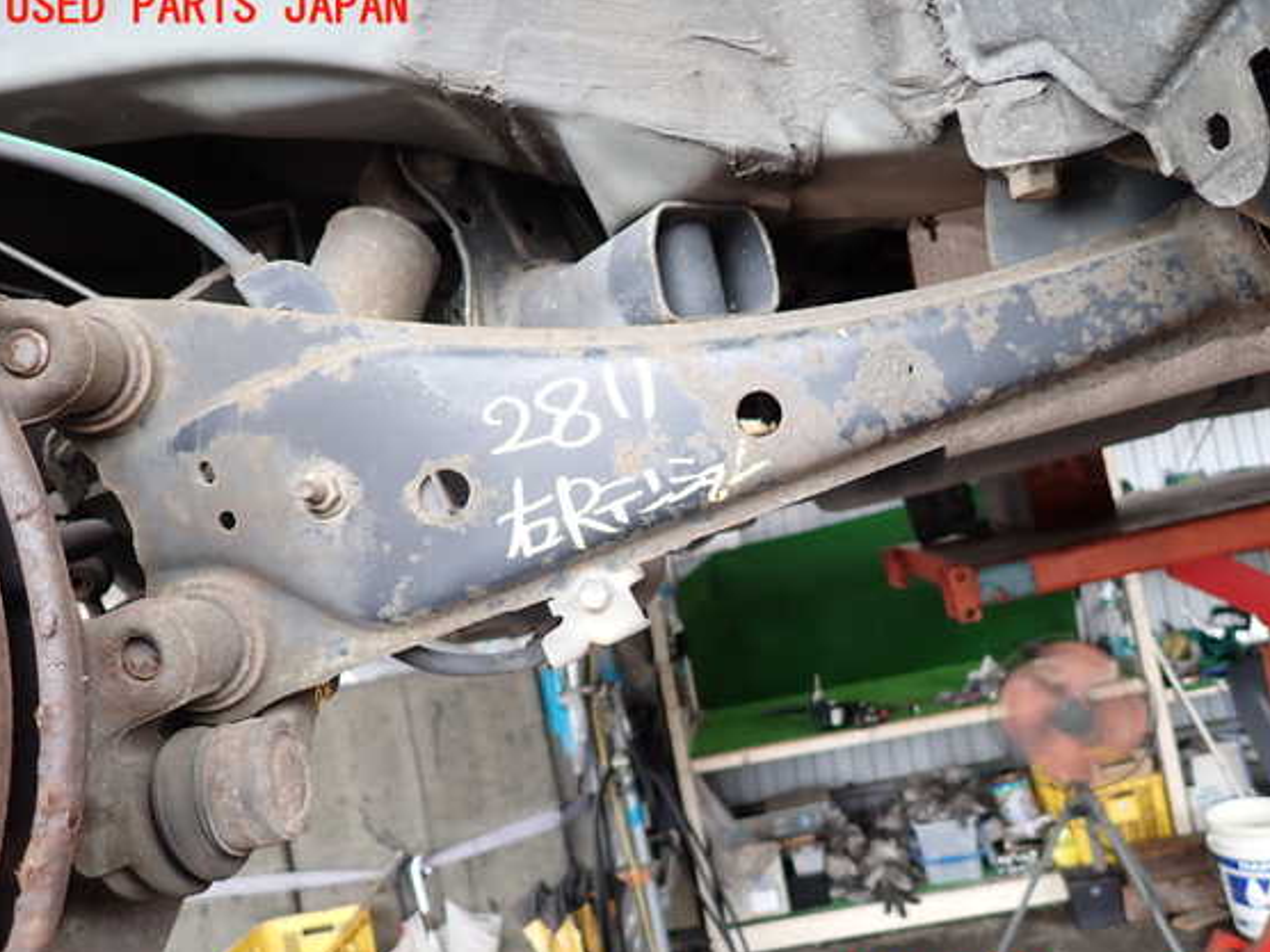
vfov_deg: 51.3
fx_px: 991
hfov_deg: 65.3
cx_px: 678
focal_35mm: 27
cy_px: 493
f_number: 2
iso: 160
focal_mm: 4.5
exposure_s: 1/125
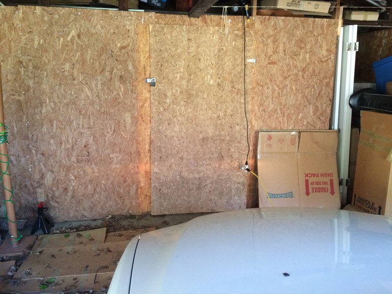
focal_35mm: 29
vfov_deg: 48.2
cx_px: 196
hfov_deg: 61.7
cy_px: 147
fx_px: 328
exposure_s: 1/30
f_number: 2.2
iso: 200
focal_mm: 4.15
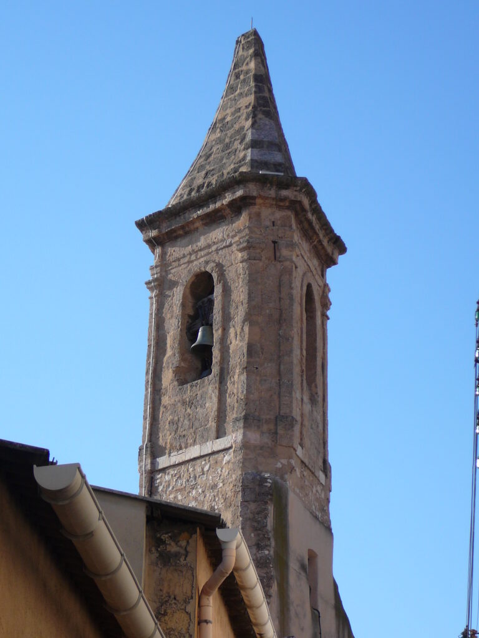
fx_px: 1937
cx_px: 240
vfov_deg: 18.7
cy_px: 319
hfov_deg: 14.1
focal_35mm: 105
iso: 80
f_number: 3.9
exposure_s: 1/640
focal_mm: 15.6
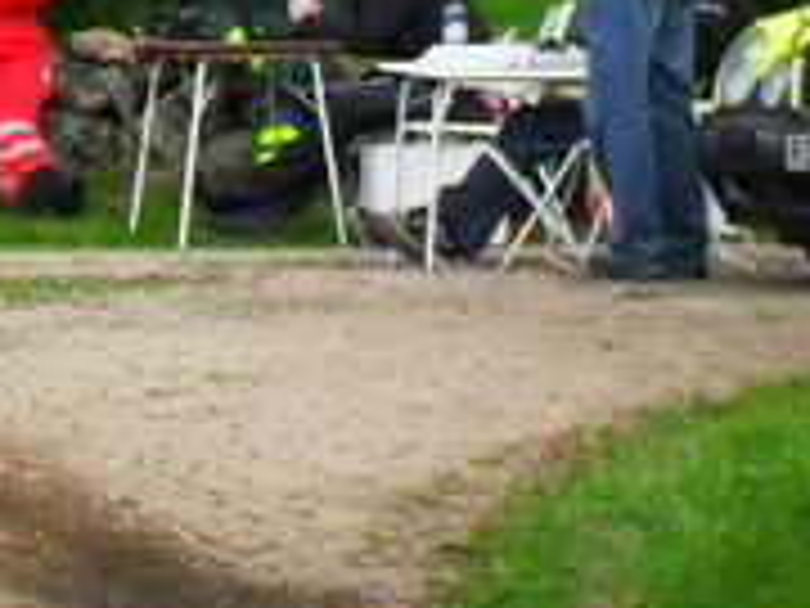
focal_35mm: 374
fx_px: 8751
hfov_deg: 5.2
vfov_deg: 4.0
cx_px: -612
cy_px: 99
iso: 100
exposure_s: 1/180
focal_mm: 18.9
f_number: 5.8
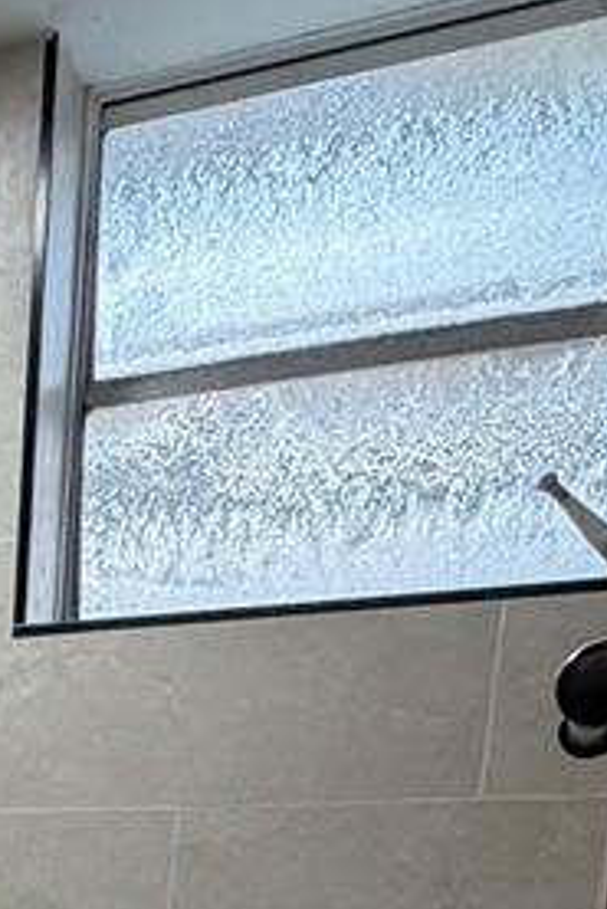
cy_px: 1277
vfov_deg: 25.7
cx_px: -404
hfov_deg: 18.2
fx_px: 1591
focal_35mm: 63
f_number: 2.2
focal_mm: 2.22
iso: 250
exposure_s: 1/120
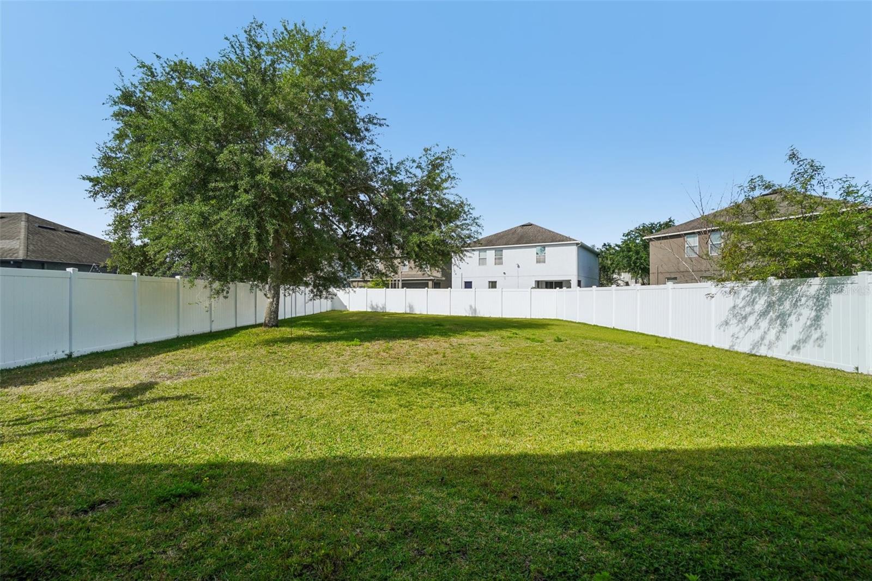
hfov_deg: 100.4
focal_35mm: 15
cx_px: 436
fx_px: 363
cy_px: 290
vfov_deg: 77.3
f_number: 8
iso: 100
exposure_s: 1/350
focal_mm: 10
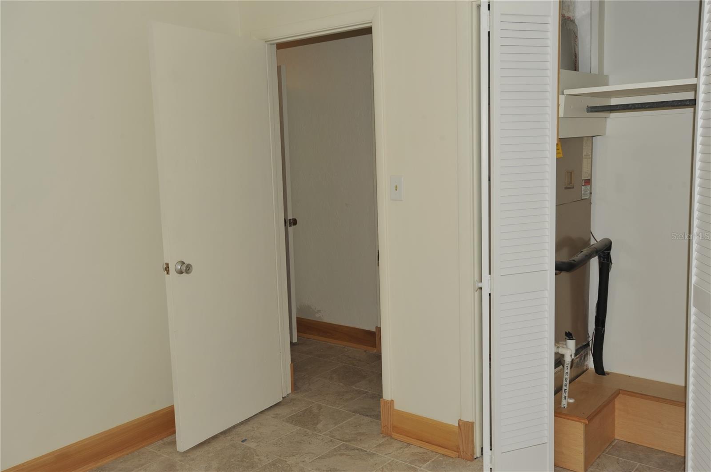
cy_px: 236
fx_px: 690
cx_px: 356
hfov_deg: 54.5
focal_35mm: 35
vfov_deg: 37.8
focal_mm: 35
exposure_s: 1/160
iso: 200
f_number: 9
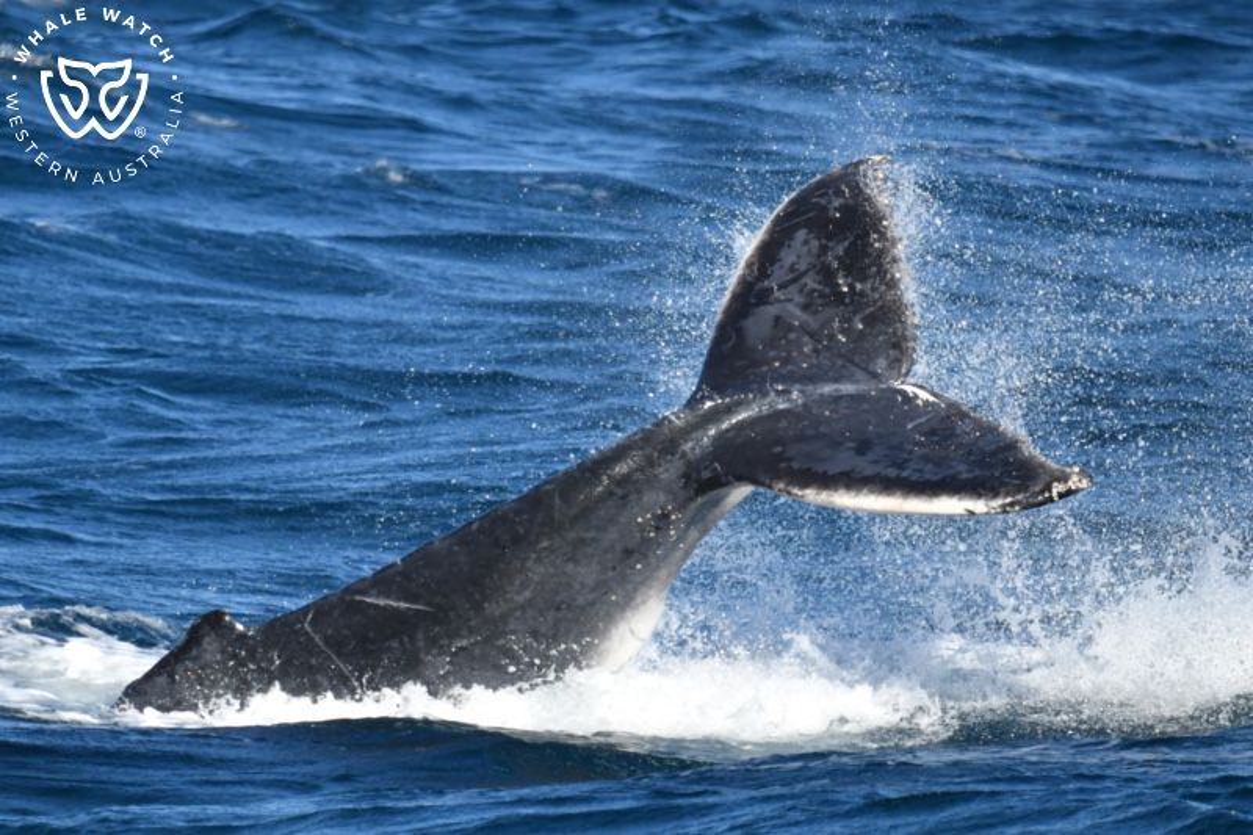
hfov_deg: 4.1
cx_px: 626
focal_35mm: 500
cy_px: 418
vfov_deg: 2.7
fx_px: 17398
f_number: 6.3
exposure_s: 1/8000
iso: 1400
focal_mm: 500
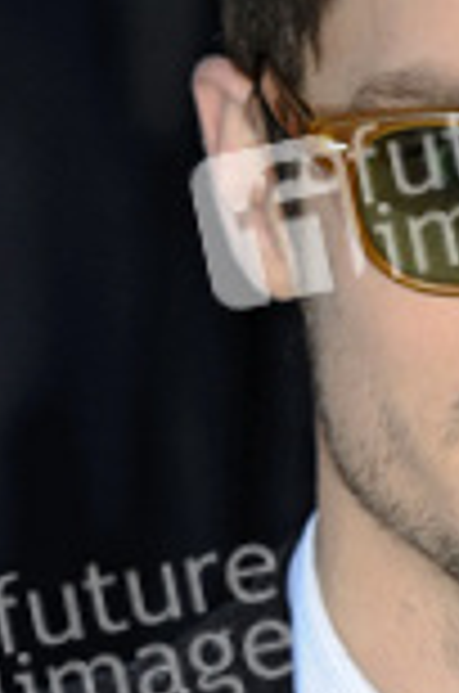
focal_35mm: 508
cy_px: 428
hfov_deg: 2.7
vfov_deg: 4.1
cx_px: 556
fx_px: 9759
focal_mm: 130
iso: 320
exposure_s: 1/200
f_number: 4.5
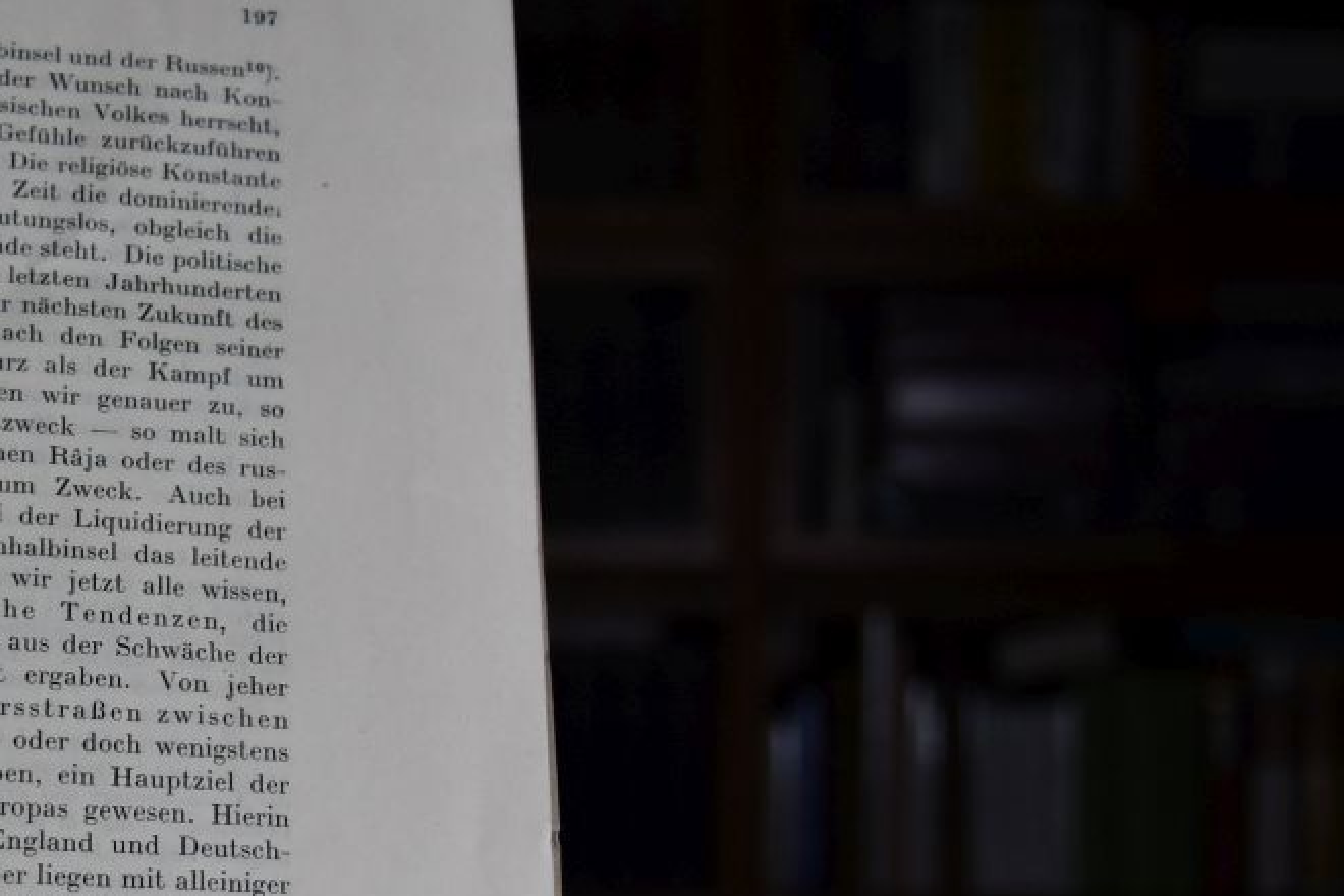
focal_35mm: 70
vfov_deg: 19.3
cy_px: 655
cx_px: 138
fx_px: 2613
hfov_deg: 27.8
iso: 500
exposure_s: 1/250
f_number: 3.5
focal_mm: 22
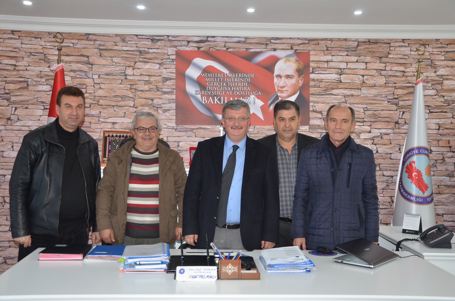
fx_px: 542
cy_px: 154
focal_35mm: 43
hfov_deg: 45.5
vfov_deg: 31.1
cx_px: 224
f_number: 5
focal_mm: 28
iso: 800
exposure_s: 1/60
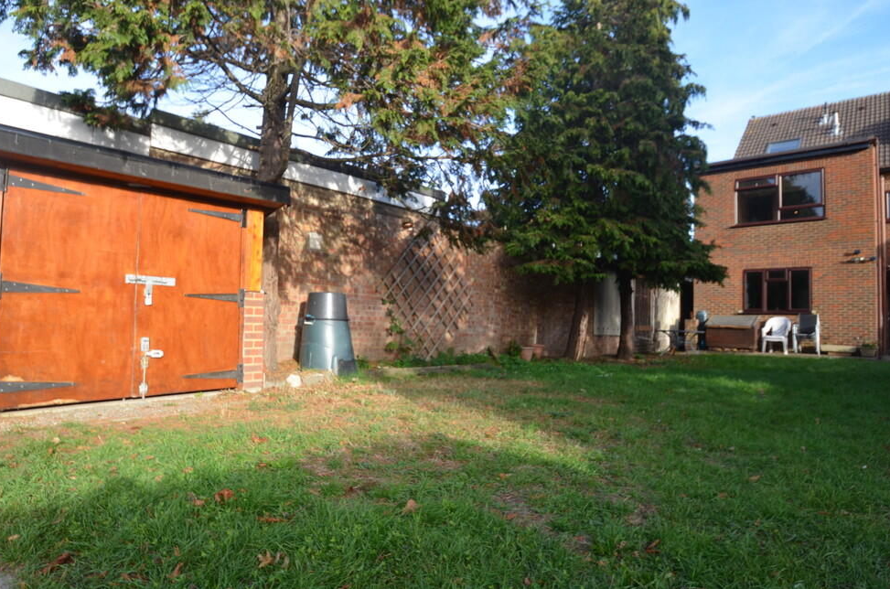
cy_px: 281
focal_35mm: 21
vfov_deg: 60.3
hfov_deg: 82.6
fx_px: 506
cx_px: 427
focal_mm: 13
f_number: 6.7
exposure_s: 1/180
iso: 200
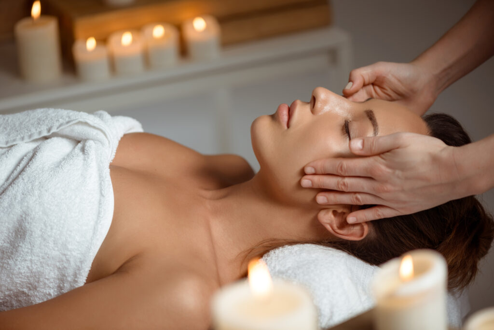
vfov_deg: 13.0
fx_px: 1441
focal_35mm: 105
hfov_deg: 19.5
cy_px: 165
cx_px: 247
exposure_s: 1/160
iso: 200
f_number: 3.2
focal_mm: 105
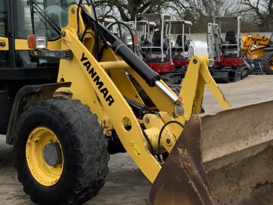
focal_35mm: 67
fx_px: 528
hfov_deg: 28.9
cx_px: 158
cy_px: 86
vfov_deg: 21.9
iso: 16
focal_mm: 3
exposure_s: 1/375
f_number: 1.8
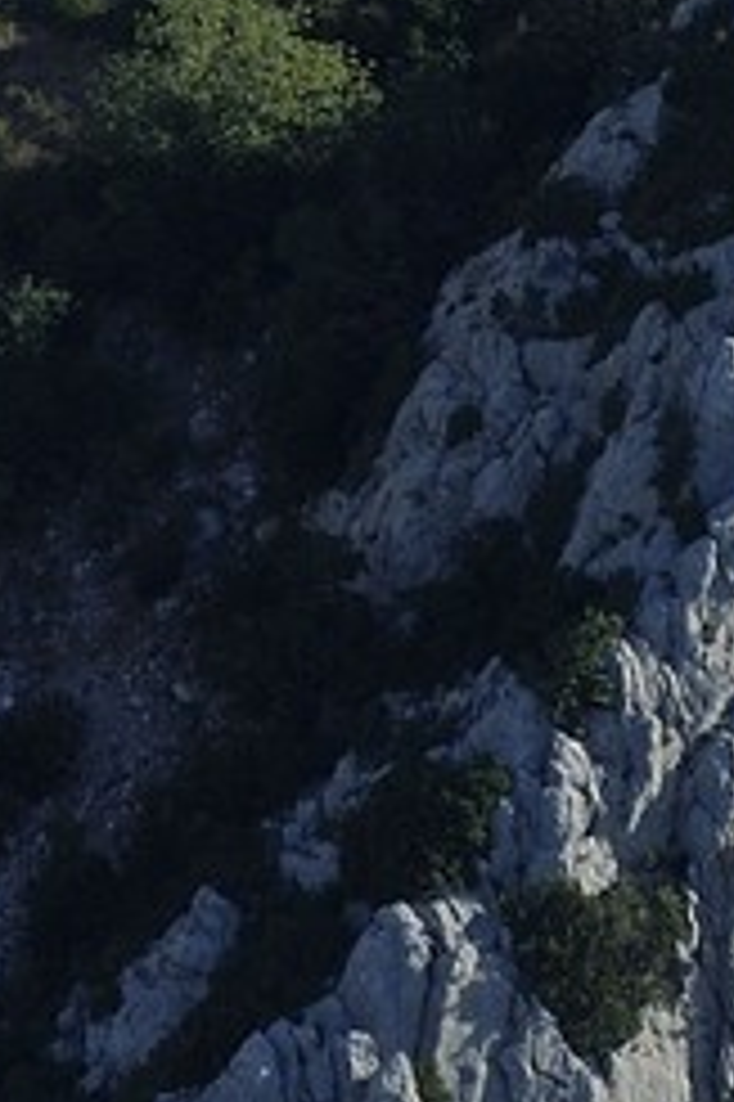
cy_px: -1727
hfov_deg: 1.1
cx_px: -545
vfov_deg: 1.6
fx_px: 40026
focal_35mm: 1307
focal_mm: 200
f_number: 6.3
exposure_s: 1/1250
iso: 400
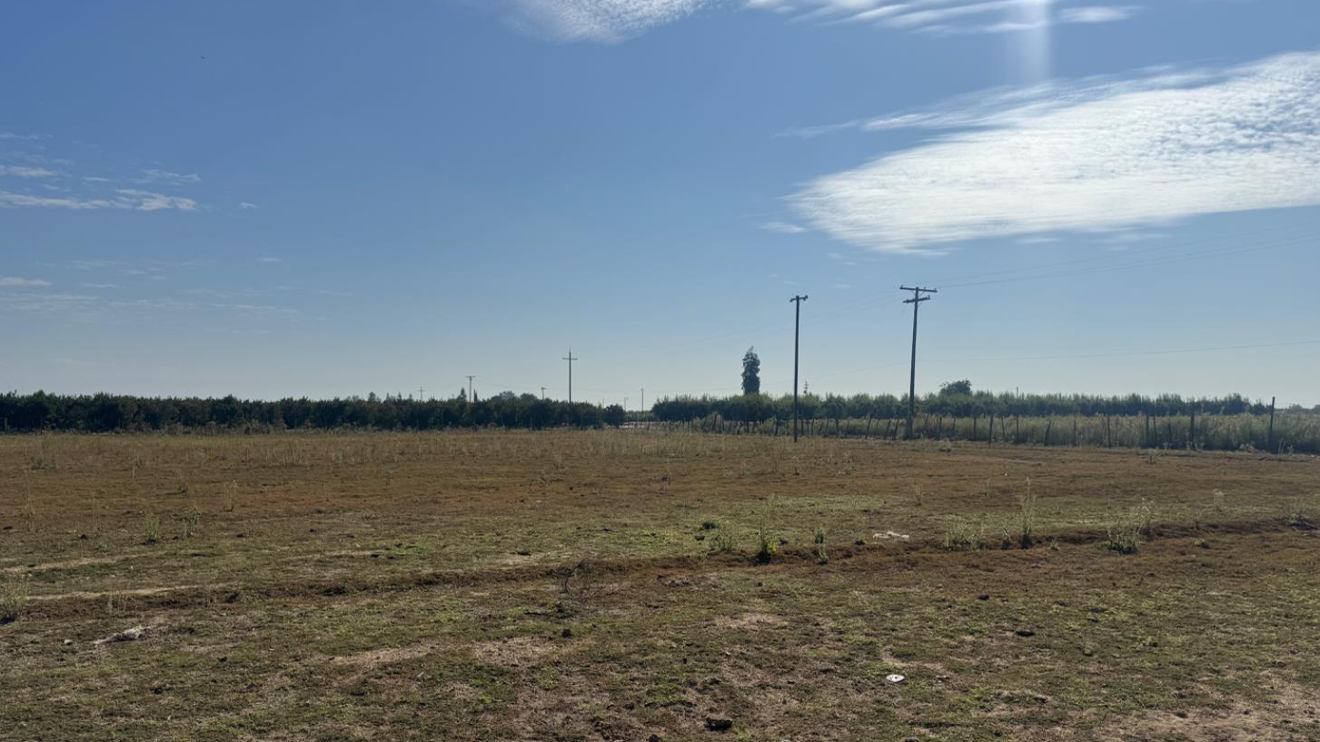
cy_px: 458
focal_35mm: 27
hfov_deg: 69.9
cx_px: 666
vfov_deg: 42.6
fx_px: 945
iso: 64
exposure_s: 1/12346
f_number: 1.78
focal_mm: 6.76
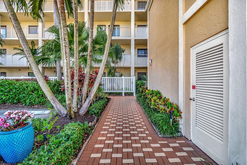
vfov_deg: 77.3
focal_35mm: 15
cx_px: 124
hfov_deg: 100.4
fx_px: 103
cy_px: 82
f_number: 8
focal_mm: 10
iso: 1000
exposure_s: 1/400
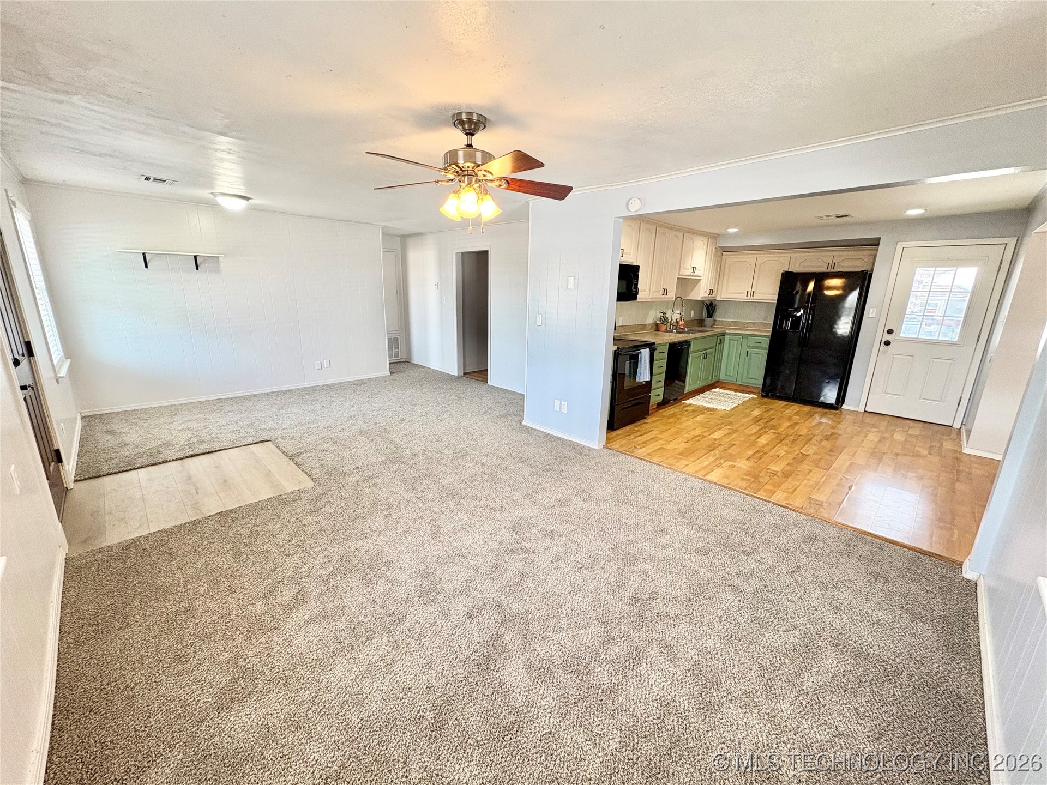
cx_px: 524
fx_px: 423
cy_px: 392
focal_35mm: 14
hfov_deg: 102.1
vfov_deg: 85.7
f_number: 2.2
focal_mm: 2.22
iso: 160
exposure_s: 1/60
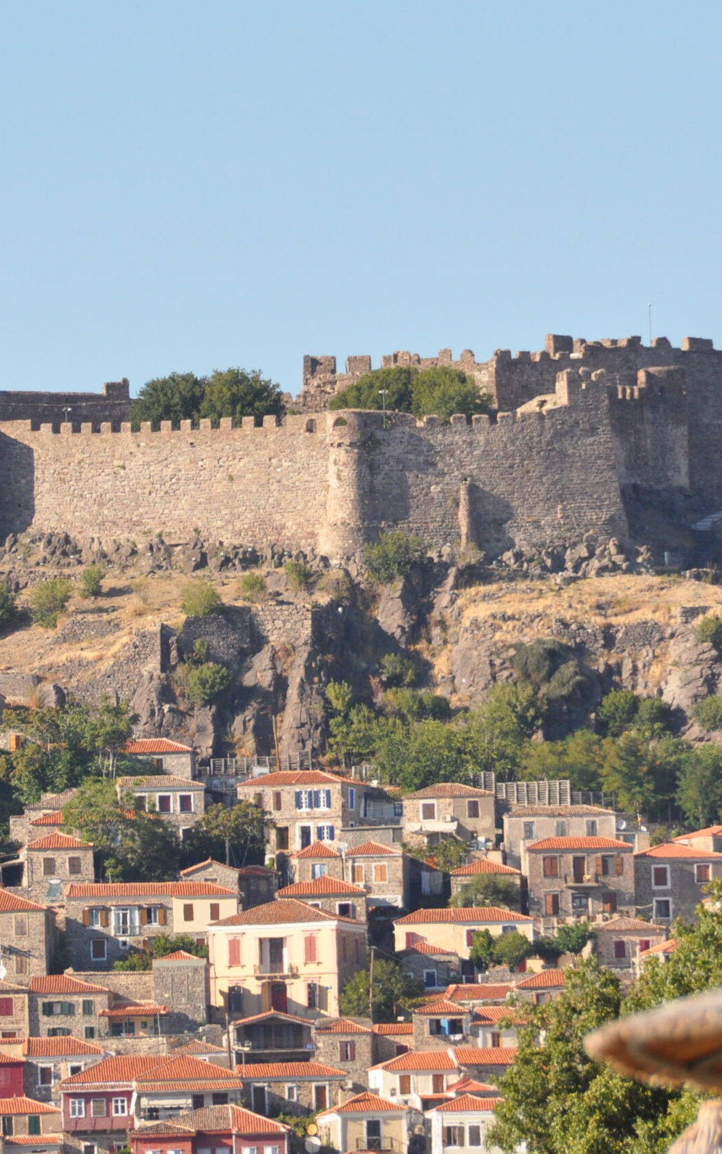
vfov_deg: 4.6
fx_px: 14514
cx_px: 253
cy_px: 576
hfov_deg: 2.8
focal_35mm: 461
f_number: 8
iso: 640
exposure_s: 1/1000
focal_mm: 200
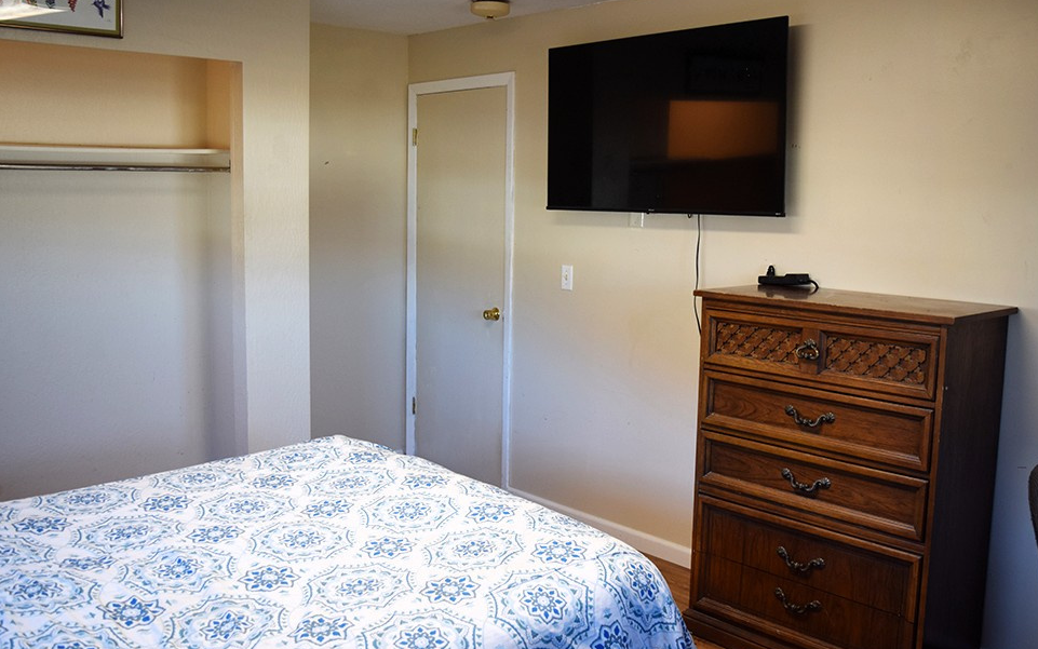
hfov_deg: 55.3
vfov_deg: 36.3
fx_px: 990
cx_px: 538
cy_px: 313
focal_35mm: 35
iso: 400
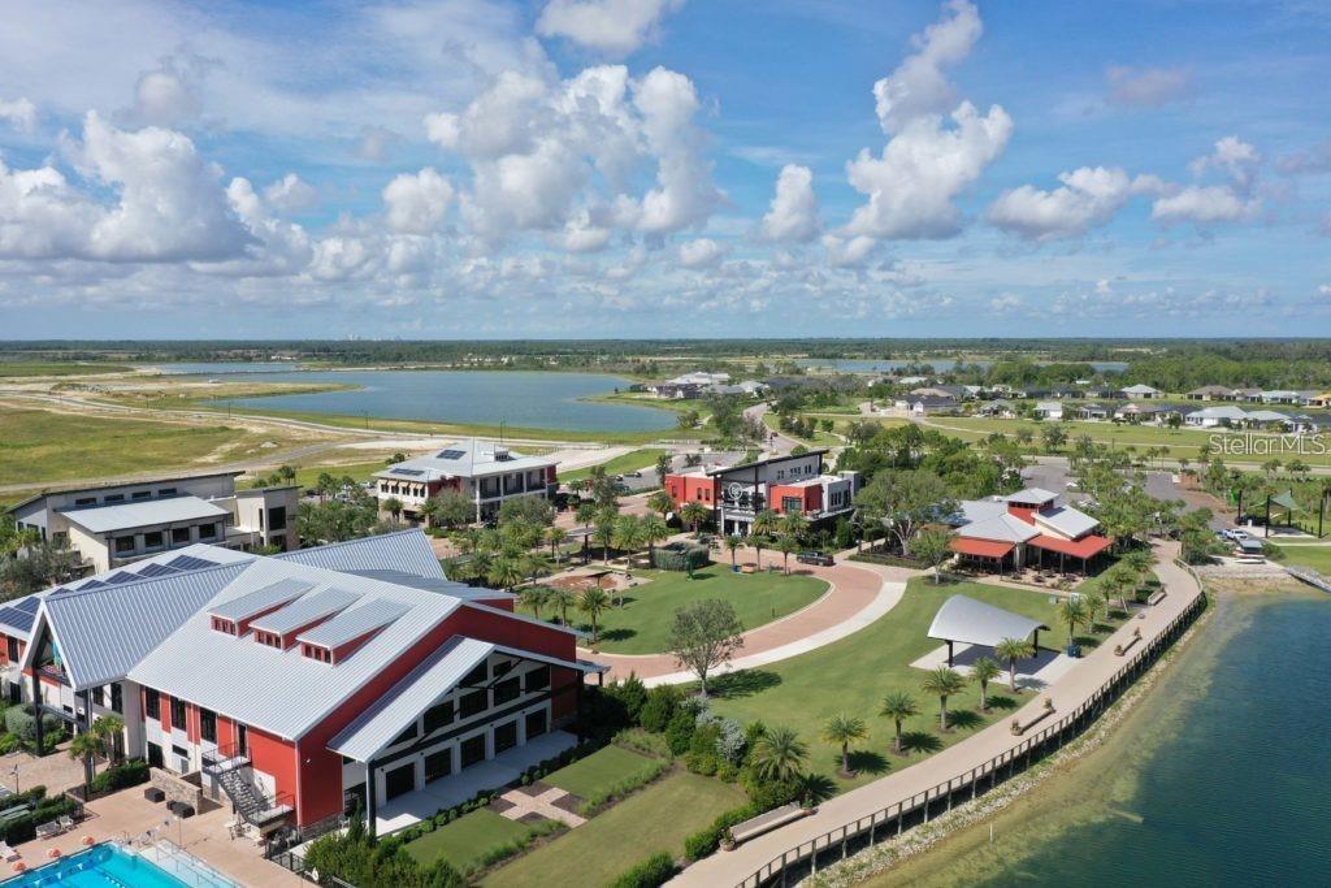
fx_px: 1035
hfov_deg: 65.5
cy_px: 444
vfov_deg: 46.4
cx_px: 666
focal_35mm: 28
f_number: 6.3
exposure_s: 1/500
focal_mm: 10.26
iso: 100
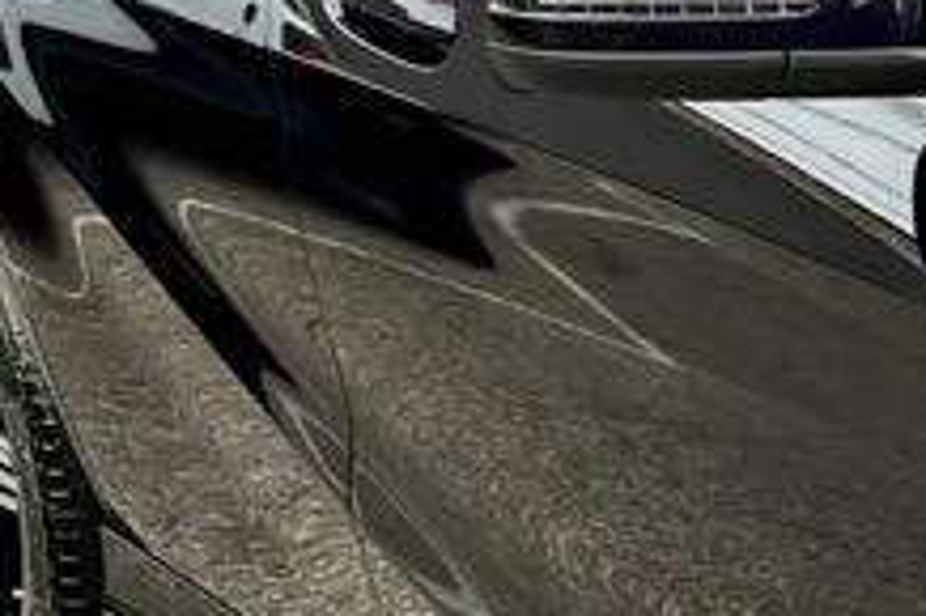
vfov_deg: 8.6
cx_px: 2039
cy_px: 654
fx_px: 4087
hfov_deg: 11.3
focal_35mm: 159
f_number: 1.6
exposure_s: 1/122
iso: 50
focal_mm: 5.1
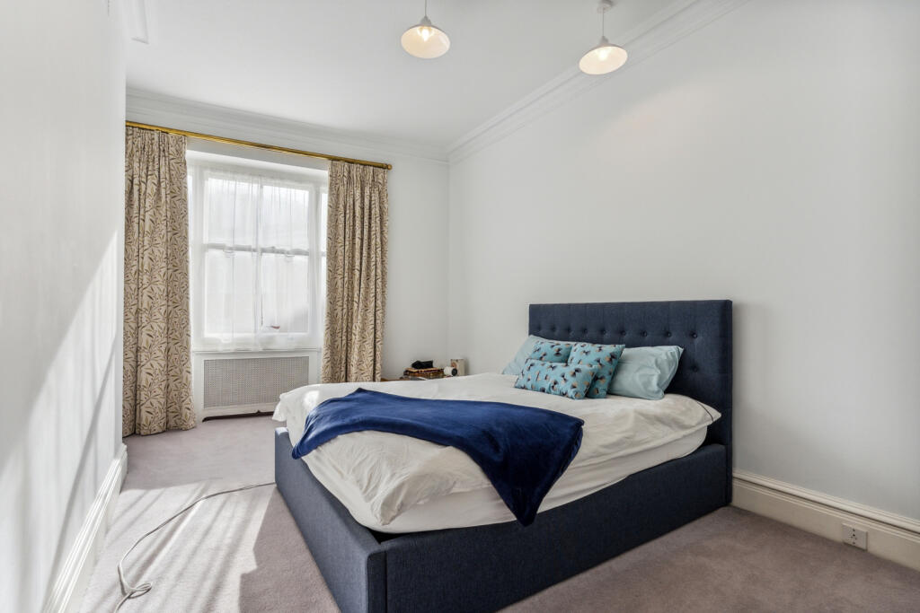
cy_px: 306
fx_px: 409
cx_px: 460
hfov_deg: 96.7
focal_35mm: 16
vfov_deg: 73.8
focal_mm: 16
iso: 1000
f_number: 11
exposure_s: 1/200
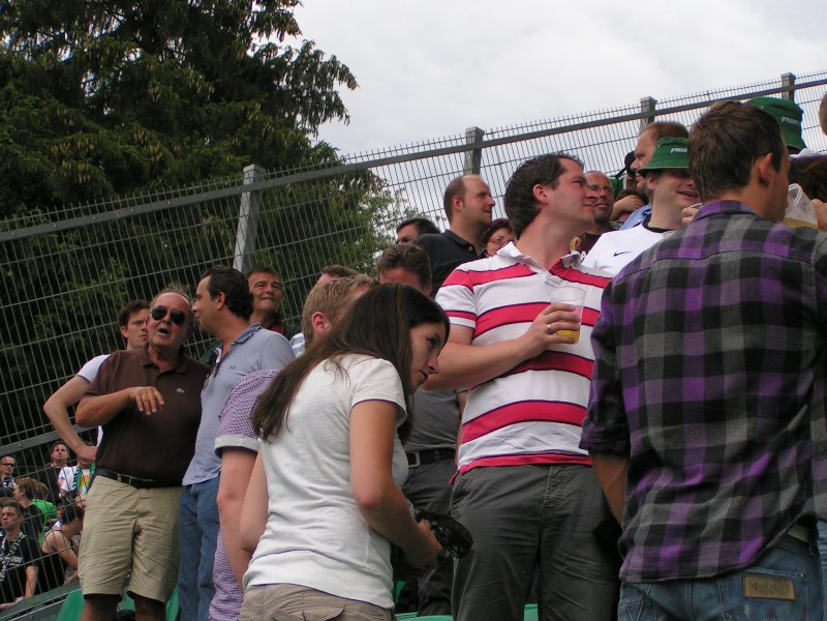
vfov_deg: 20.4
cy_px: 310
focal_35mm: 72
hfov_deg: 27.0
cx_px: 414
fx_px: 1720
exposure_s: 1/400
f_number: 3.2
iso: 50
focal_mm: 11
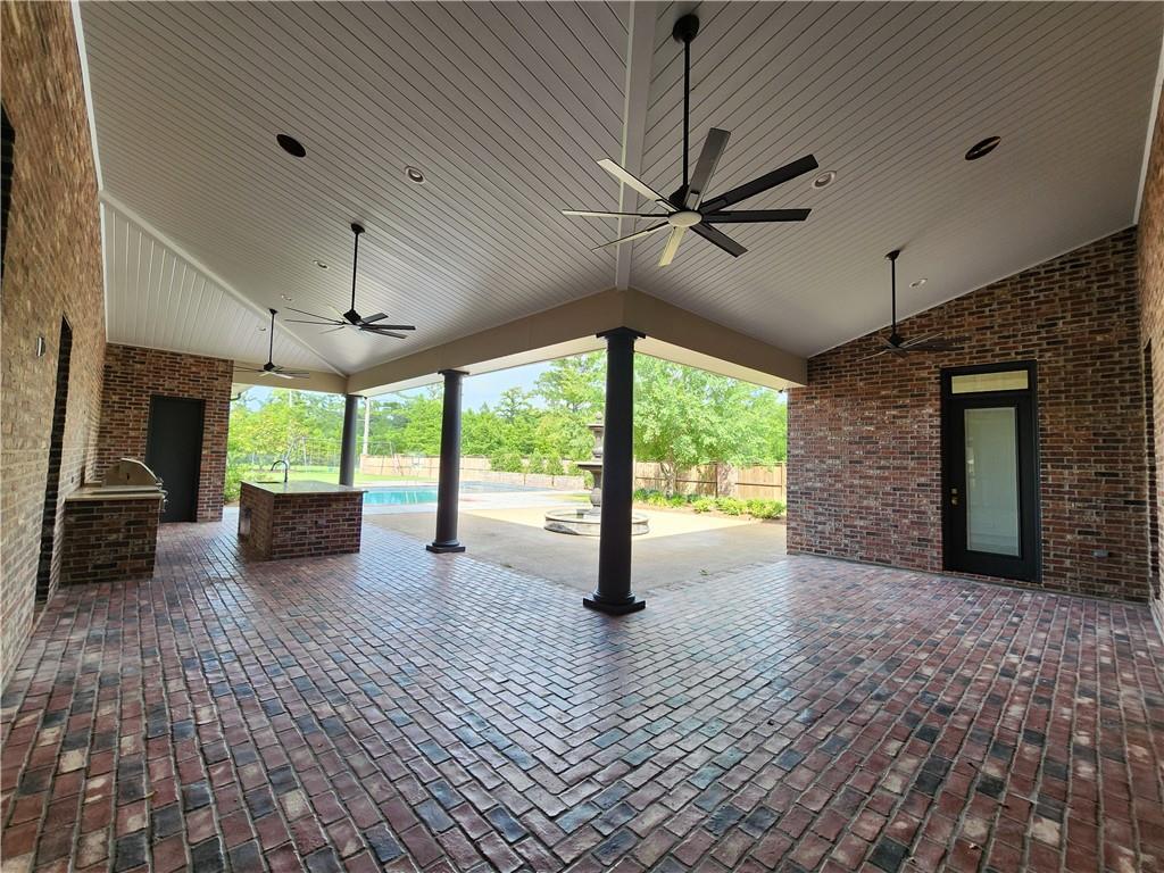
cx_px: 582
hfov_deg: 106.2
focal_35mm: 13
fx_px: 437
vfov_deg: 89.9
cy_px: 436
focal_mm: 2.2
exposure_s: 1/138
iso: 50
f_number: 2.2
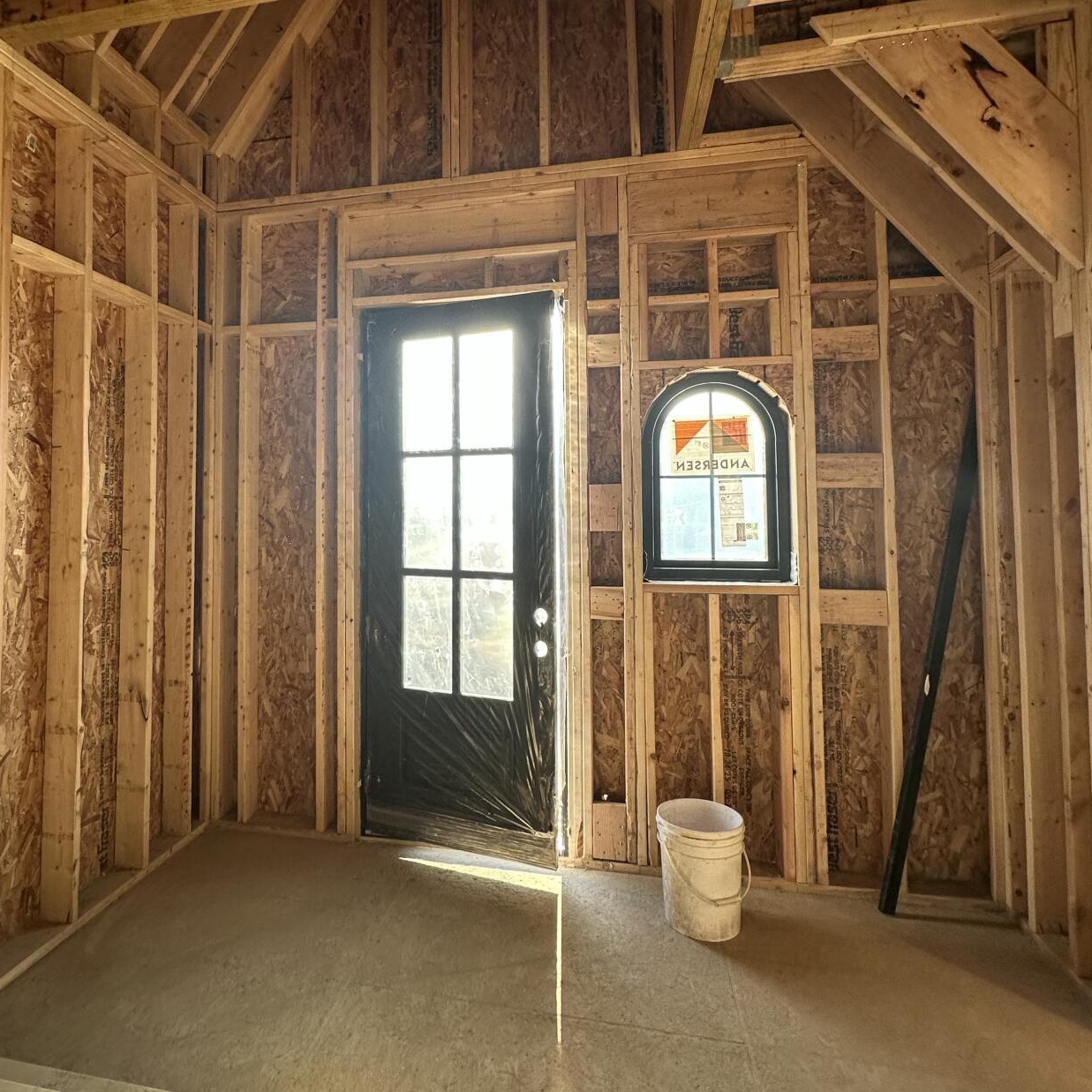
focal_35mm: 20
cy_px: 478
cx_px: 454
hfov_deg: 74.2
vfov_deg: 74.5
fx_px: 714
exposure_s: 1/99
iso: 80
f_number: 2.2
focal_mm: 2.22
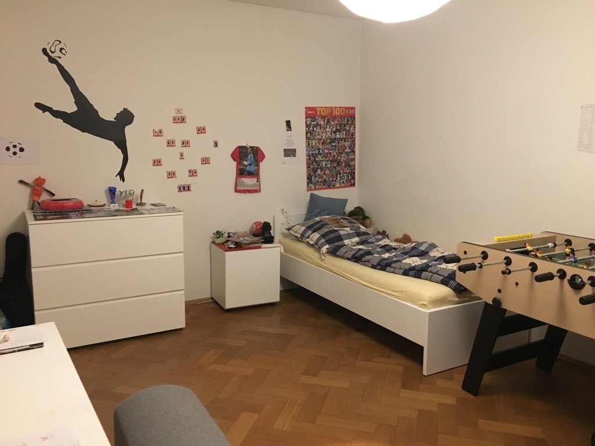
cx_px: 298
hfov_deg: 61.7
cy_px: 223
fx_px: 498
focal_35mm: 29
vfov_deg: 48.2
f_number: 2.2
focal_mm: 4.15
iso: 400
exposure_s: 1/17
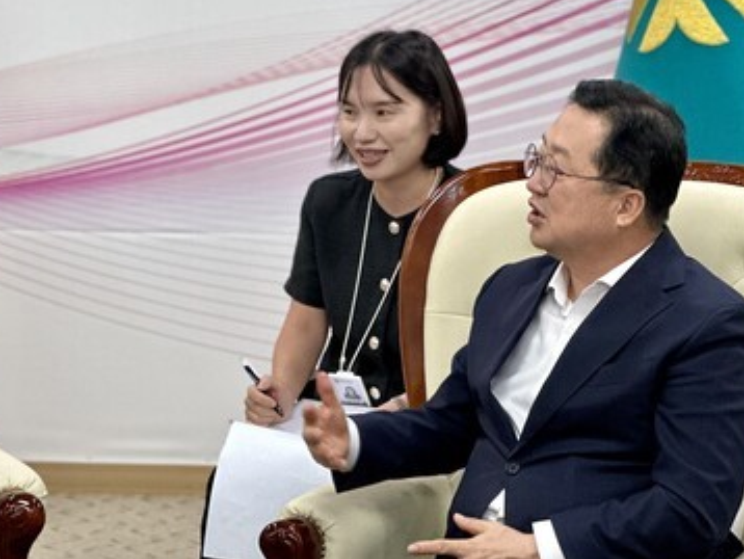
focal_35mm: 129
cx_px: 160
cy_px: 150
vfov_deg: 11.5
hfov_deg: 15.2
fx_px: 2774
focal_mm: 9
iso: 200
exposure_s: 1/120
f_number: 2.8
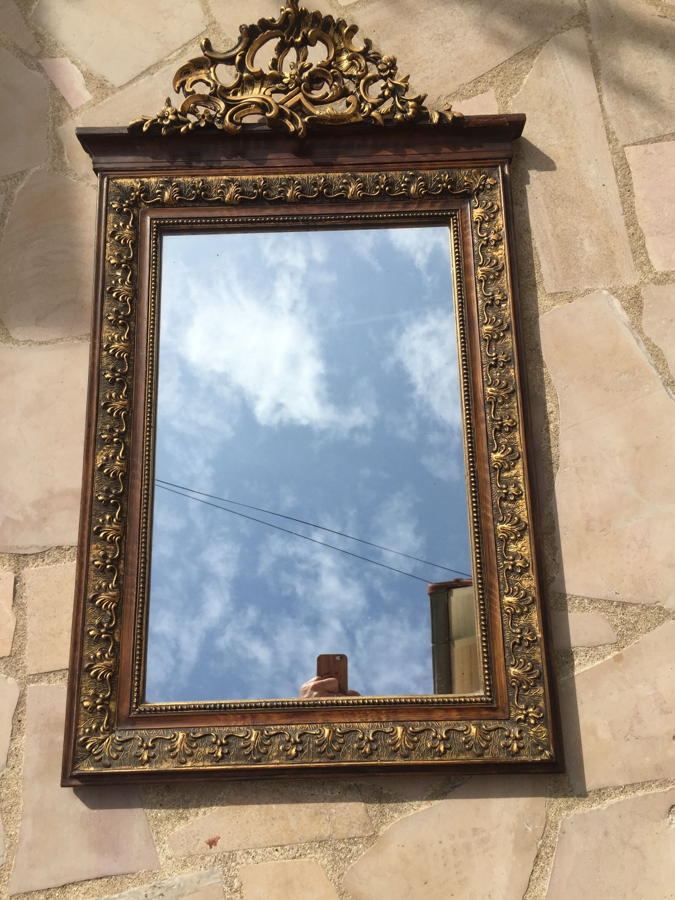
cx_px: 338
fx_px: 754
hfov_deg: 48.2
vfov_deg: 61.7
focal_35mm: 29
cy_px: 450
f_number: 2.2
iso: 32
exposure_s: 1/2326
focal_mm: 4.15
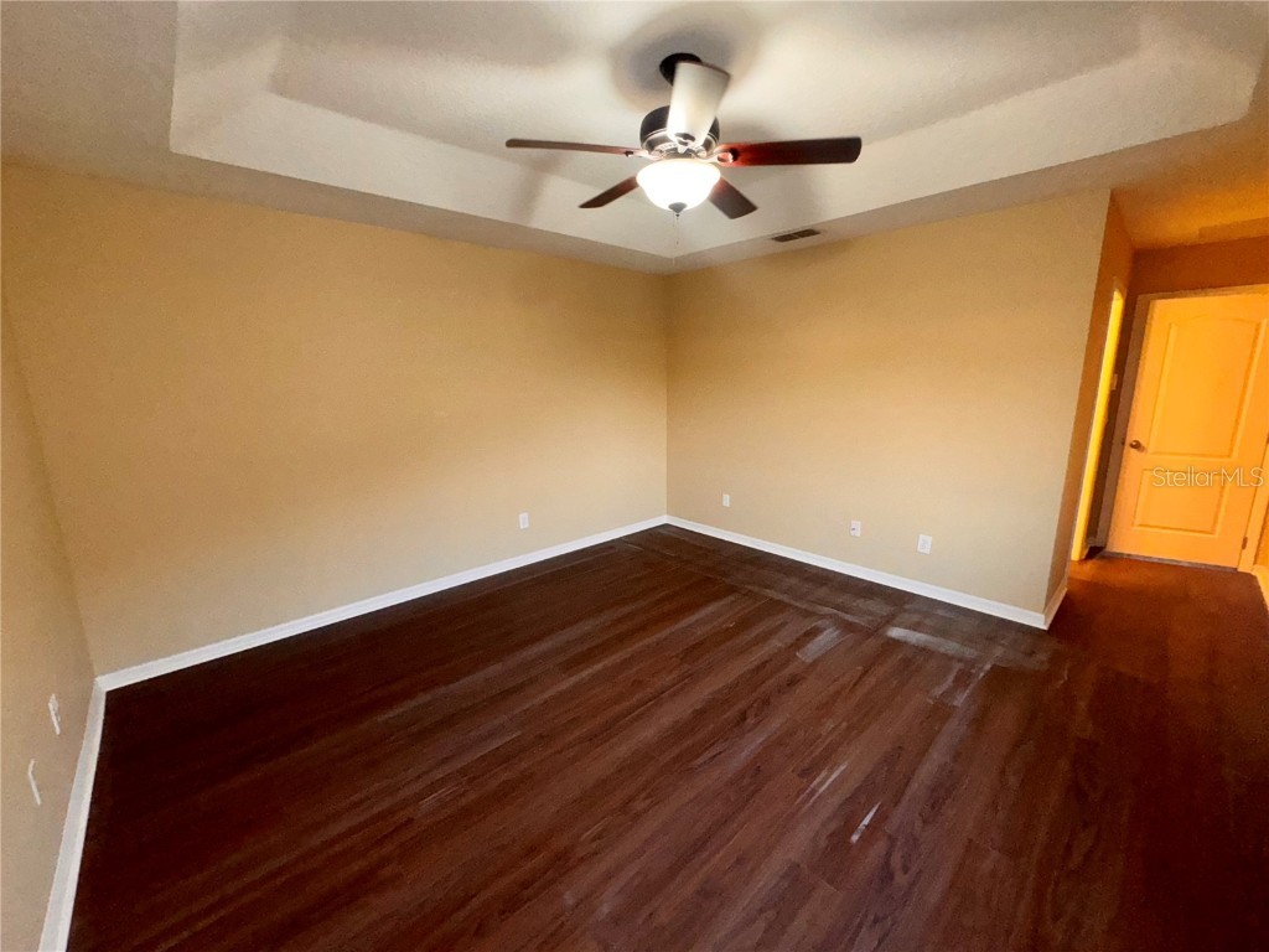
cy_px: 476
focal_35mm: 14
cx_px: 634
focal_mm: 2.22
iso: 200
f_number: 2.2
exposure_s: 1/60
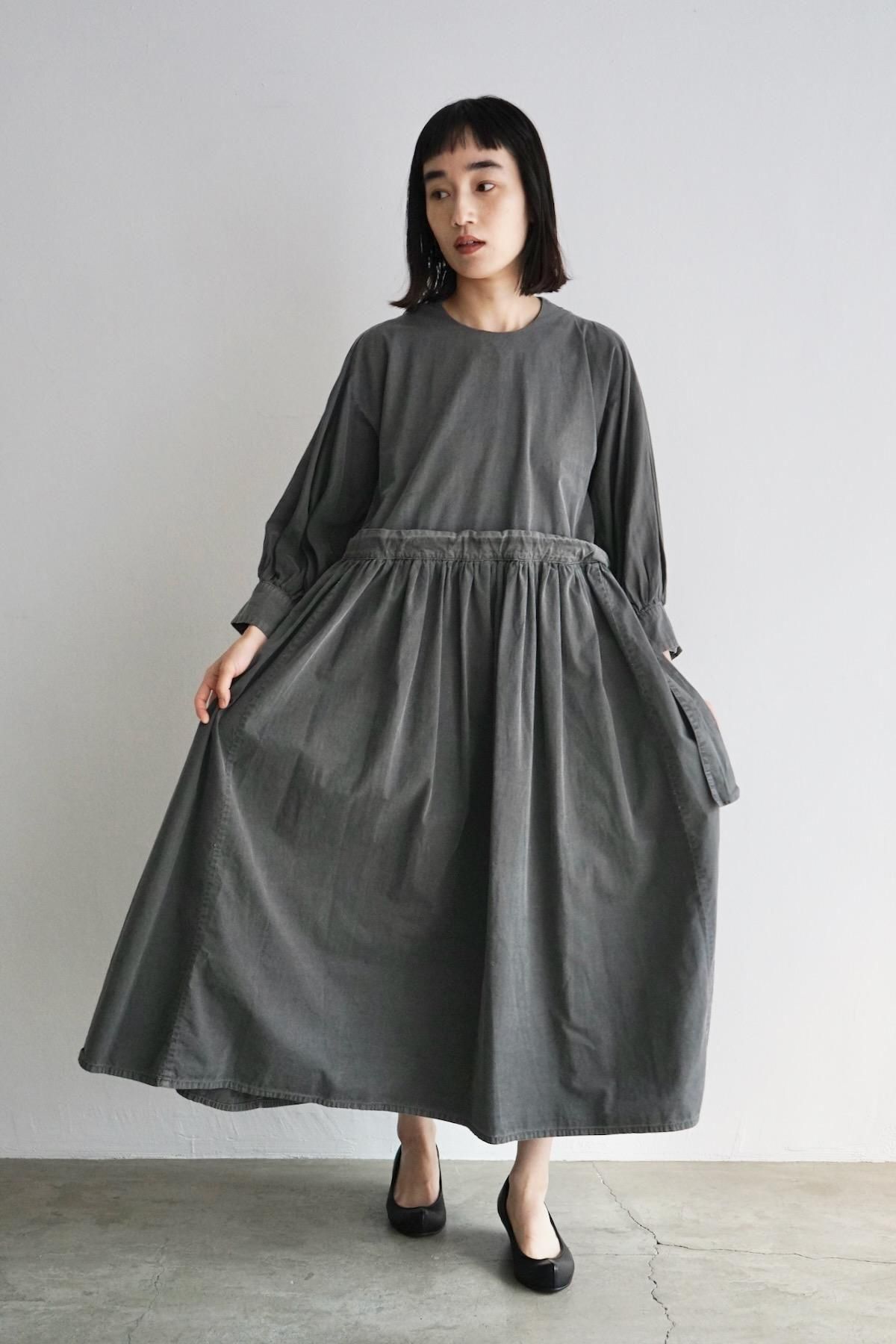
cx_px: 448
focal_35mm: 45
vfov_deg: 43.6
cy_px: 672
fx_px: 1680
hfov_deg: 29.9
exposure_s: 1/160
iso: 1600
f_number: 4.5
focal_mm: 45
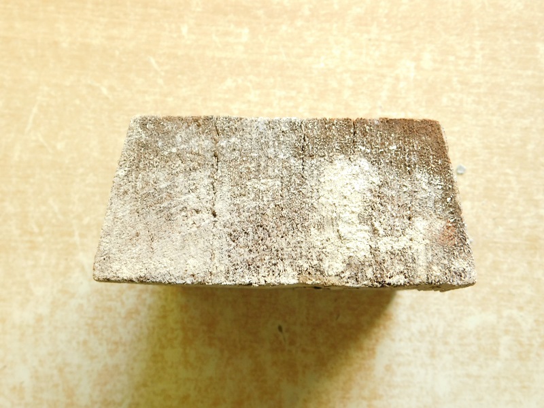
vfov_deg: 36.0
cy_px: 204
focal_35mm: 40
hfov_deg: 46.8
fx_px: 629
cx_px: 272
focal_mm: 7.1
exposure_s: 1/30
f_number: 3.6
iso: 280
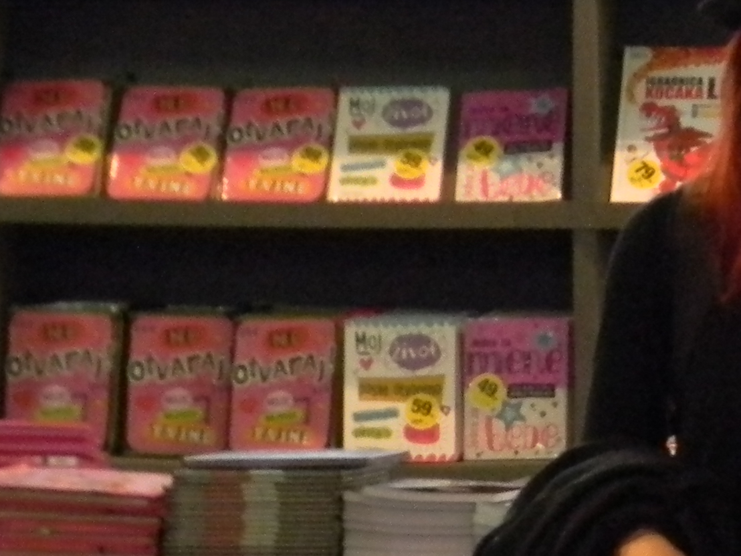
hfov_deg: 5.2
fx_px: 8113
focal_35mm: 379
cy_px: 838
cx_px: 1081
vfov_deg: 3.9
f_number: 4.7
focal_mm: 19
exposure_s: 1/15.2
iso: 400
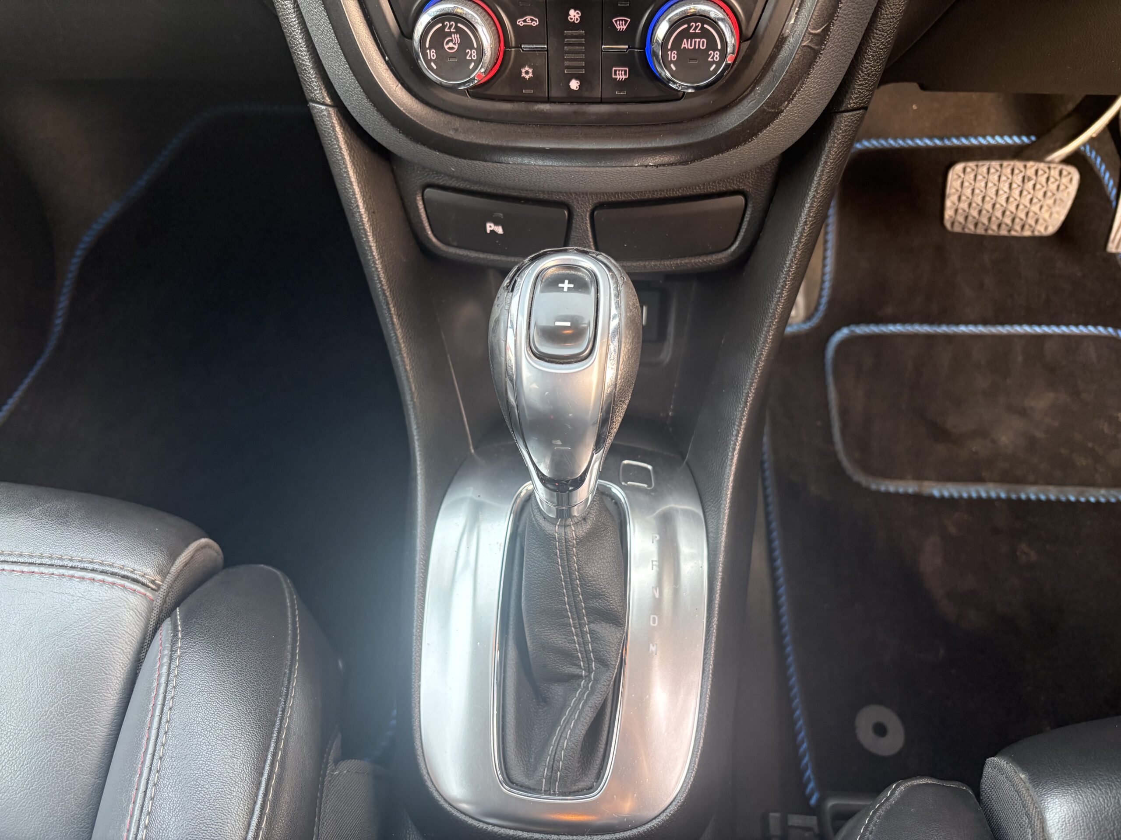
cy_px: 420
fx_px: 842
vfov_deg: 53.1
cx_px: 560
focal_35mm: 26
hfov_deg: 67.3
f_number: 1.6
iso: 200
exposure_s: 1/60
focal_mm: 5.96
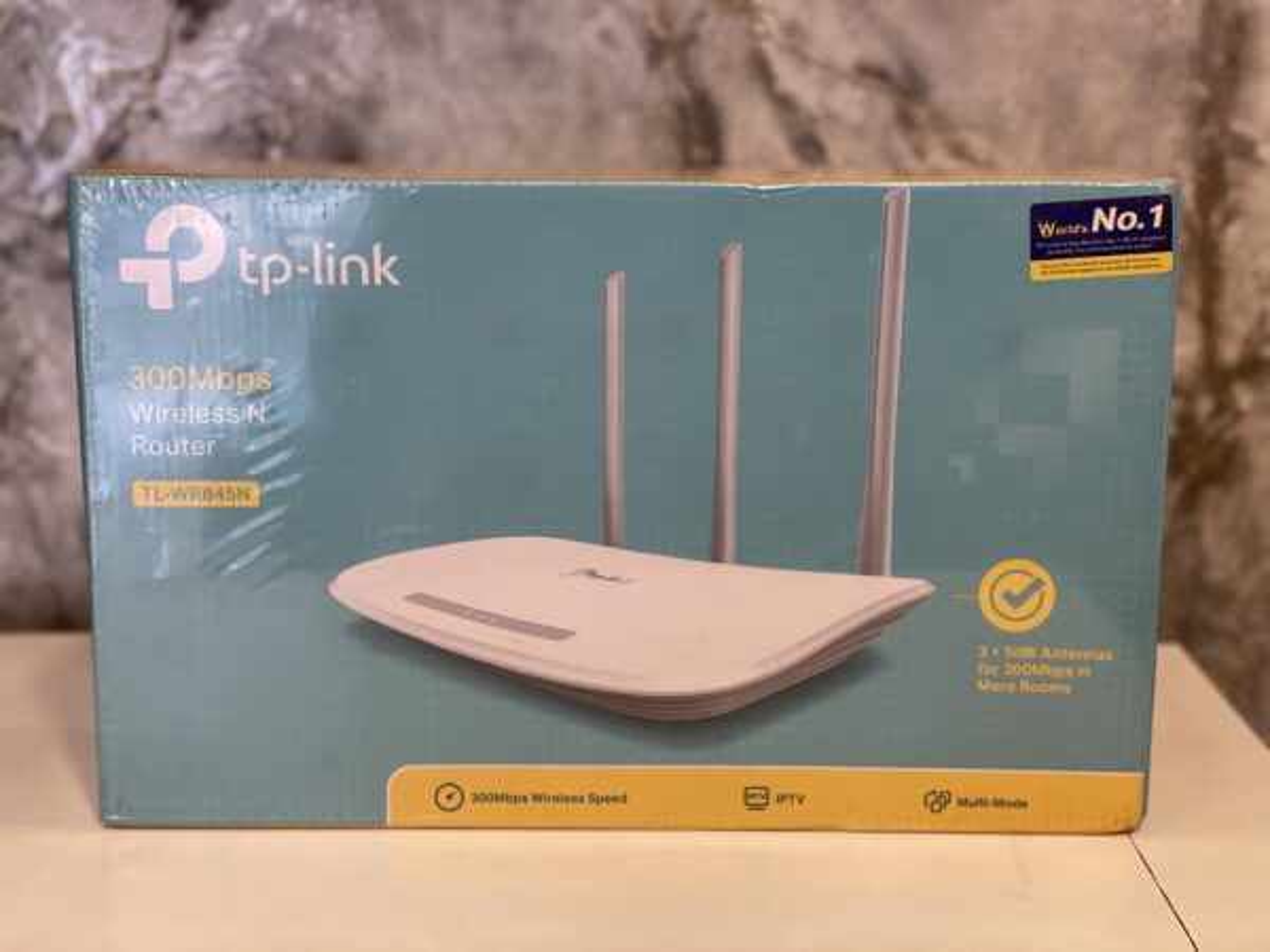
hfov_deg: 36.8
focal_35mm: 52
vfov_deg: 28.0
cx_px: 635
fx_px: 1908
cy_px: 476
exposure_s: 1/100
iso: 100
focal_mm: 6
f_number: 2
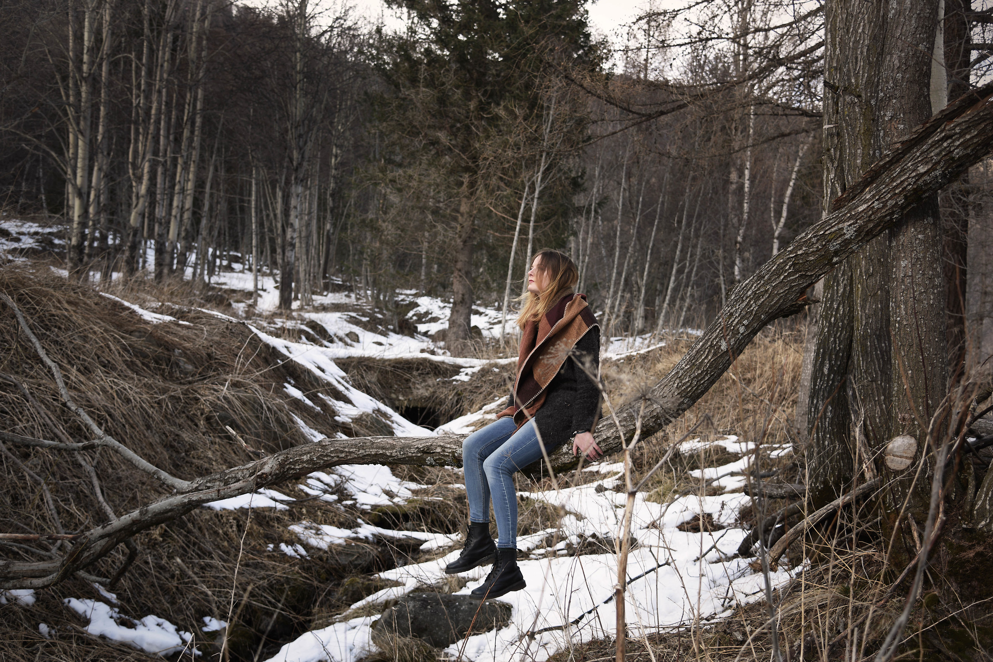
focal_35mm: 40
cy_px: 331
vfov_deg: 33.4
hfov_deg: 48.5
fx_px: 1103
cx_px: 496
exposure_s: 1/80
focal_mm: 40
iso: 64
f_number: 4.5
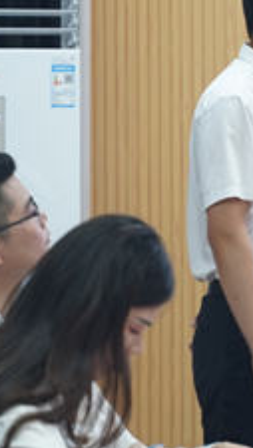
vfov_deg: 8.2
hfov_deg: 4.6
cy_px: 50
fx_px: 3117
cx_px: 416
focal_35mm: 262
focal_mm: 75
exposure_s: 1/125
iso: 800
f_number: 3.2
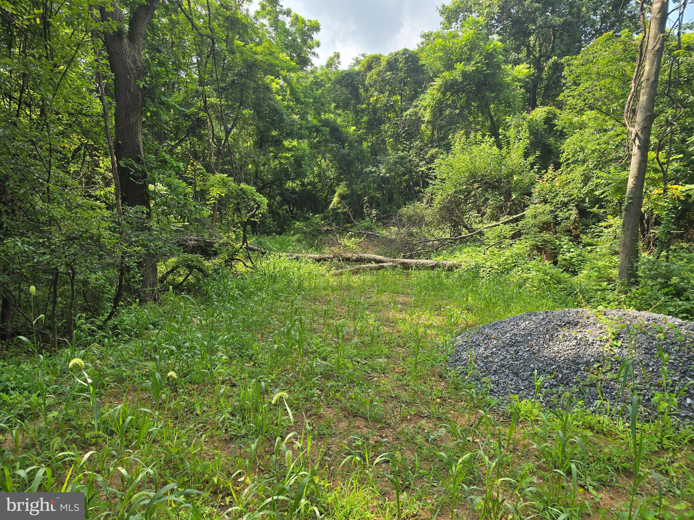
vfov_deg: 58.9
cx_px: 347
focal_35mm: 23
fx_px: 461
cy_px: 260
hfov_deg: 73.9
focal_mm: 6.3
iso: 12
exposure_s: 1/273
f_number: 1.7
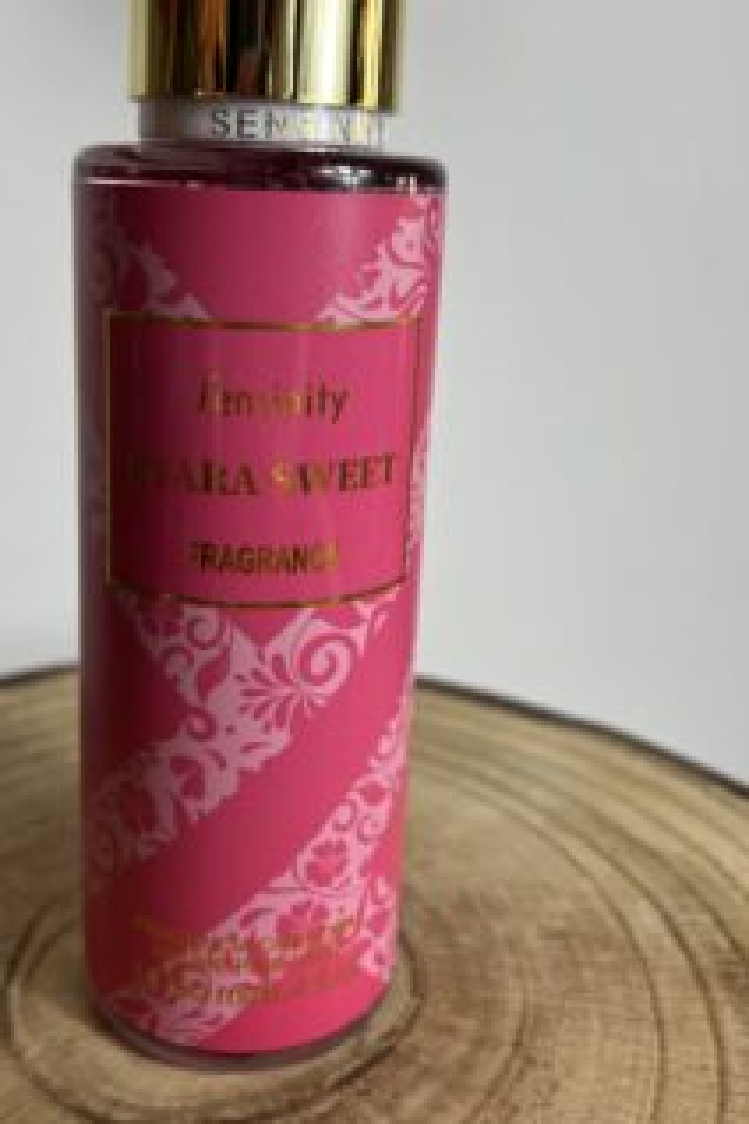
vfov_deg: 55.4
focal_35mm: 34
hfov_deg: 38.7
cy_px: 452
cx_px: 304
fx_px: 1061
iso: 40
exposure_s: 1/182
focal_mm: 5.7
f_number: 1.5
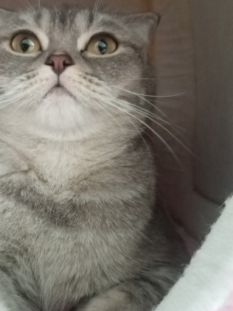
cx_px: 100
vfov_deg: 49.8
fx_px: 332
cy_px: 120
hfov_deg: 38.6
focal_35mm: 37
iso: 1311
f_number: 1.8
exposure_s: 1/16.7
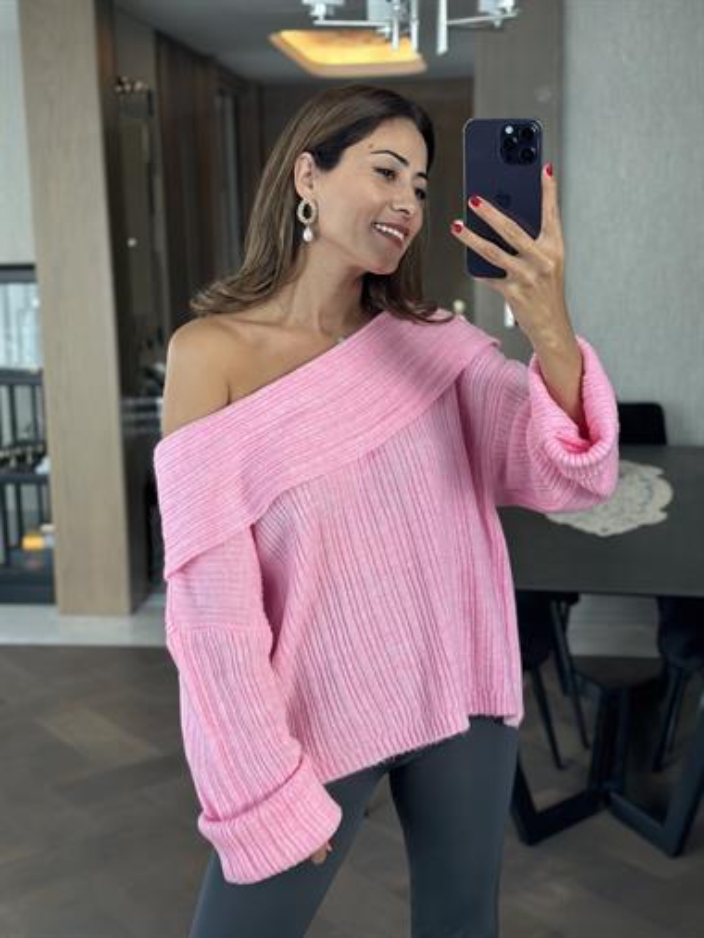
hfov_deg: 30.3
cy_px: 469
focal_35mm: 48
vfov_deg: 39.6
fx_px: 1300
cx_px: 352
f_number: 1.78
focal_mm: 6.86
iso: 200
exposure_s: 1/60
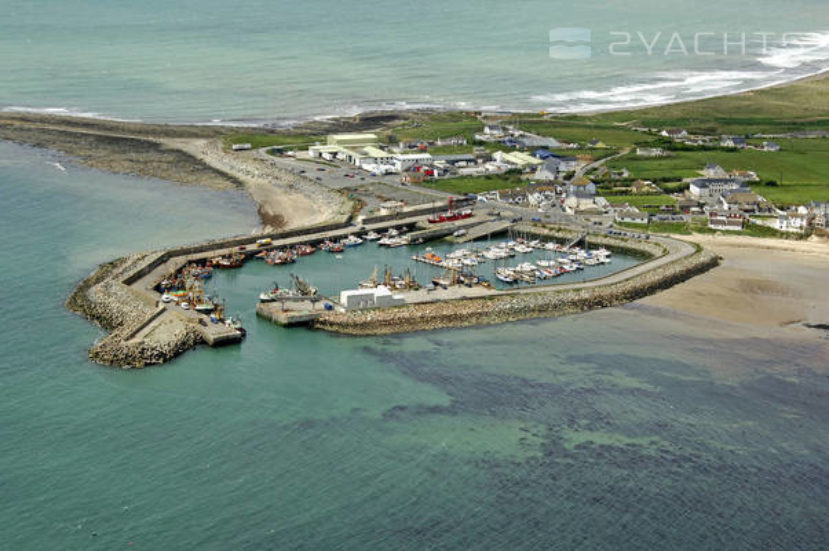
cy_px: 276
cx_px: 414
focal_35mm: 60
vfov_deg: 22.6
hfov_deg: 33.4
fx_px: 1380
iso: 400
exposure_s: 1/1000
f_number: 9
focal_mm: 40
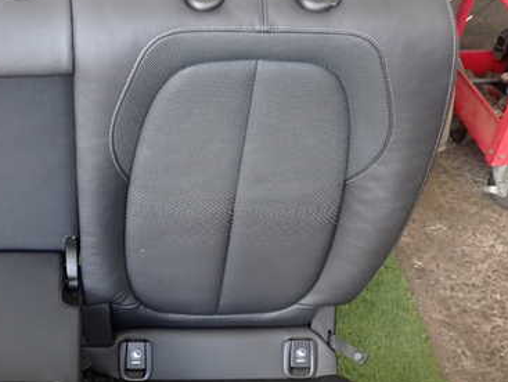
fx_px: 720
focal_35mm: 49
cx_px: 130
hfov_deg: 37.9
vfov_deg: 29.6
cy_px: 237
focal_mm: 5.4
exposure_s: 1/40
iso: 200
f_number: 2.3
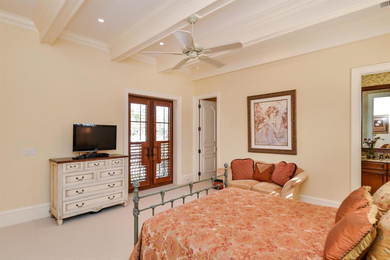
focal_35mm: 19
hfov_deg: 86.9
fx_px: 206
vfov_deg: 64.6
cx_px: 195
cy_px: 130
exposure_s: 1/8
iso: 200
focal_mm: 19
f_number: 8
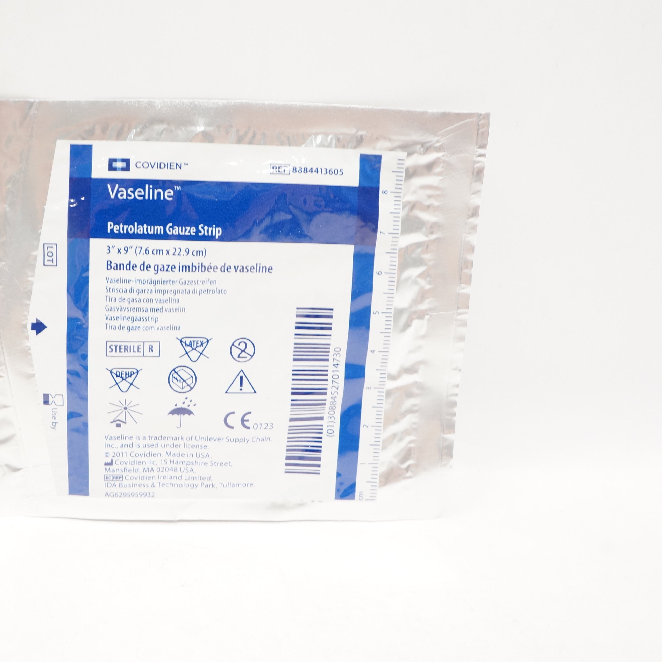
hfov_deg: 46.0
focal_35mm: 35
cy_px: 331
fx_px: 757
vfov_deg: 47.2
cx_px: 188
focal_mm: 18
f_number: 9
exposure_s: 1/30
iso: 800
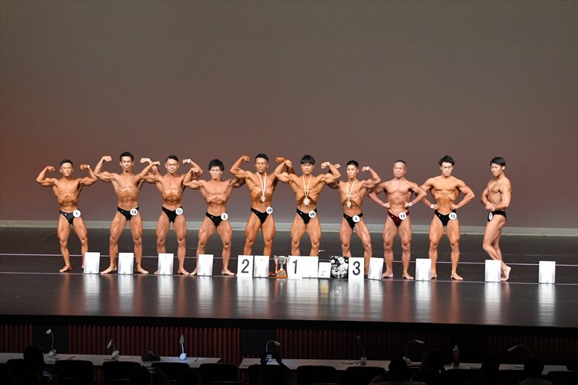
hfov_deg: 16.7
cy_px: 192
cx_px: 289
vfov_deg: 11.1
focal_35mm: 123
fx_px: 1974
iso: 4000
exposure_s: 1/400
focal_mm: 82
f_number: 5.6
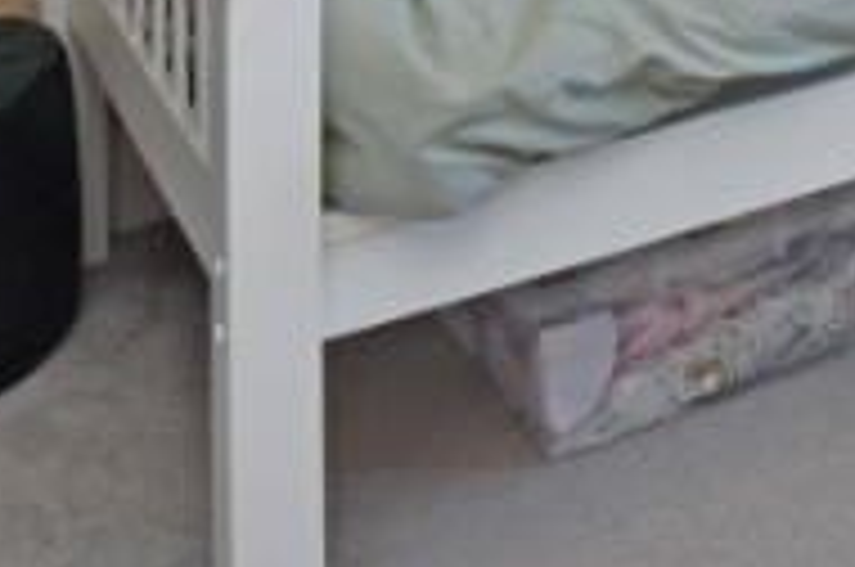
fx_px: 1920
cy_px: -767
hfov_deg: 21.1
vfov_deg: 13.0
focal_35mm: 81
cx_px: 1296
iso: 720
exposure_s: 1/200
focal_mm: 10
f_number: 5
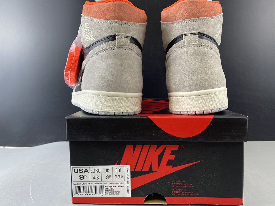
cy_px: 104
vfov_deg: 51.3
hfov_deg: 65.3
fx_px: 214
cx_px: 138
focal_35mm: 27
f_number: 1.8
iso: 64
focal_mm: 4.25
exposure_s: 1/50
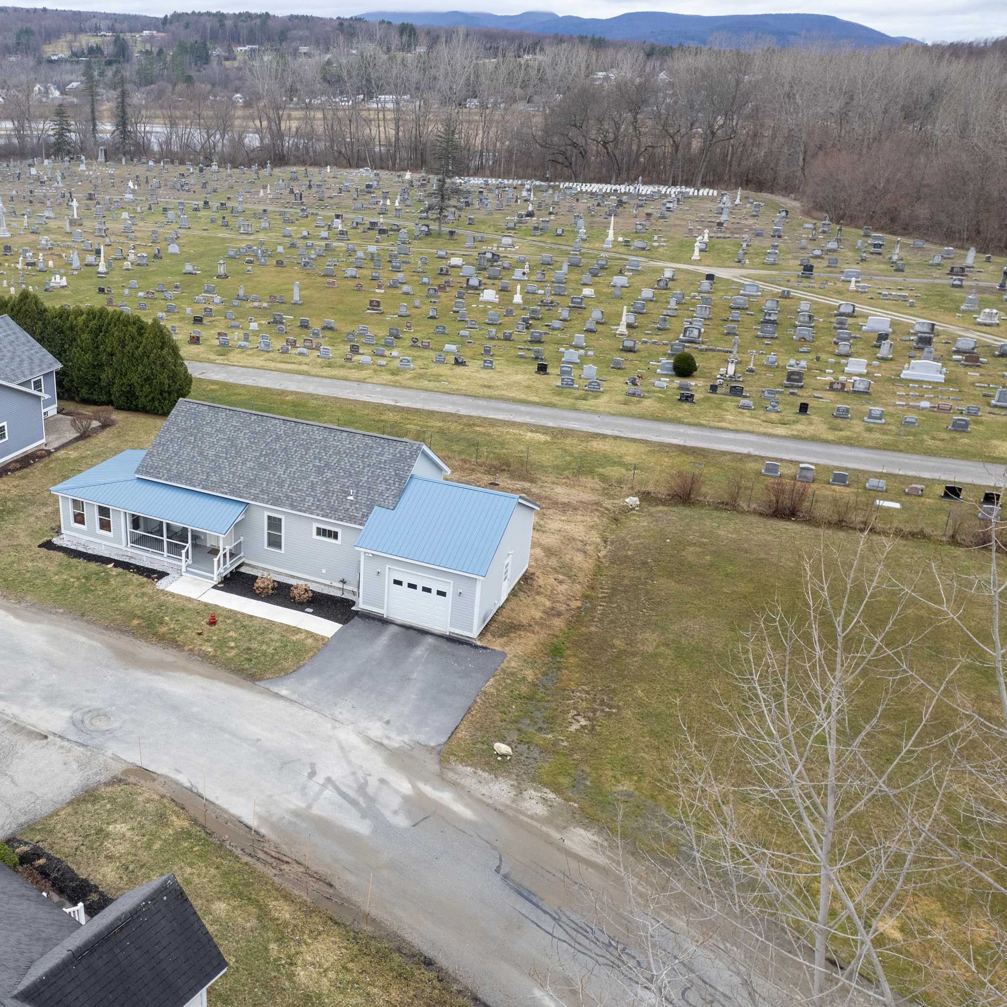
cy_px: 505
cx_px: 249
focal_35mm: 29
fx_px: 954
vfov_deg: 55.6
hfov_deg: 53.1
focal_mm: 8.38
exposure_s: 1/50
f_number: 2.8
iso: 110
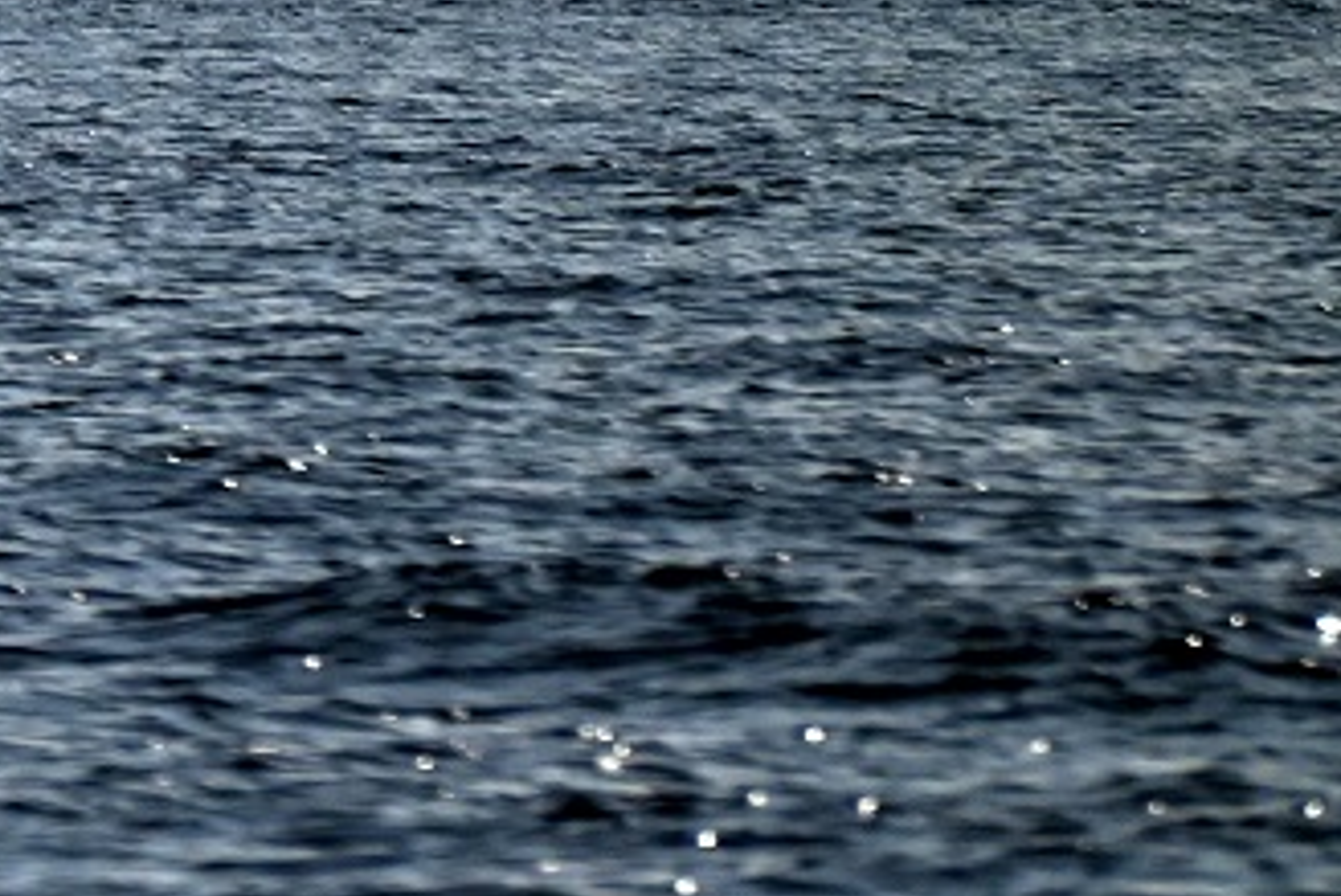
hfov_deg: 1.7
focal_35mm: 1189
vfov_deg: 1.2
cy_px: -873
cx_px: -1374
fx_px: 44308
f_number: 5.6
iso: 250
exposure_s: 1/8000
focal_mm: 260
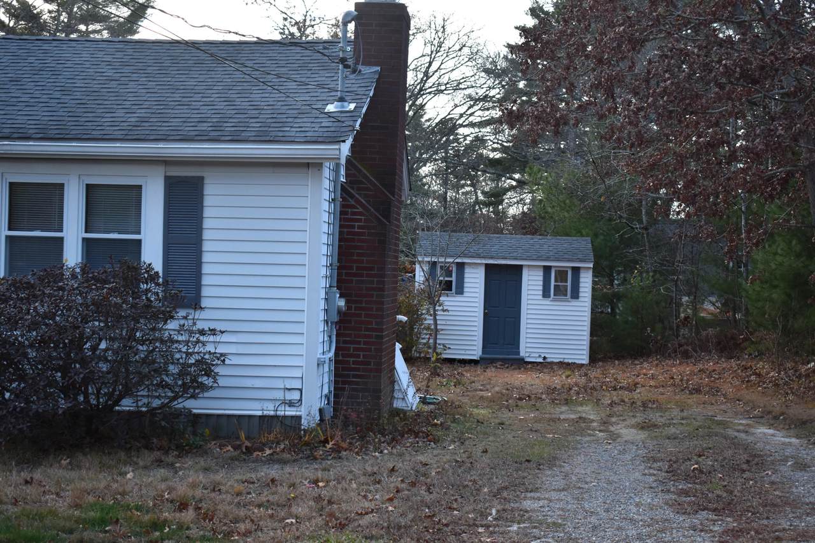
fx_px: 1222
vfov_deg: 25.1
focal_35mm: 54
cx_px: 408
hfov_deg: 36.9
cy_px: 272
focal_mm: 36
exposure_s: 1/250
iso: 560
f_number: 4.8
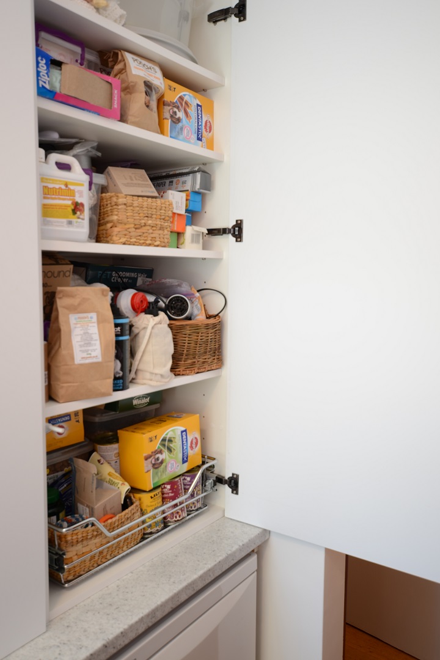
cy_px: 330
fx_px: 550
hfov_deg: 43.6
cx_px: 220
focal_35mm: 30
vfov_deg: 61.9
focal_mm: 20
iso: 100
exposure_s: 1/25
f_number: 3.5
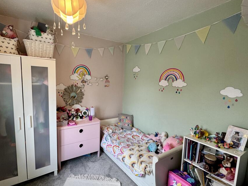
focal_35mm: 17
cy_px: 97
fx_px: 122
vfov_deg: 74.7
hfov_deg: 90.1
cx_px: 102
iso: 160
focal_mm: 2.22
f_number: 2.2
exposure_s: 1/100
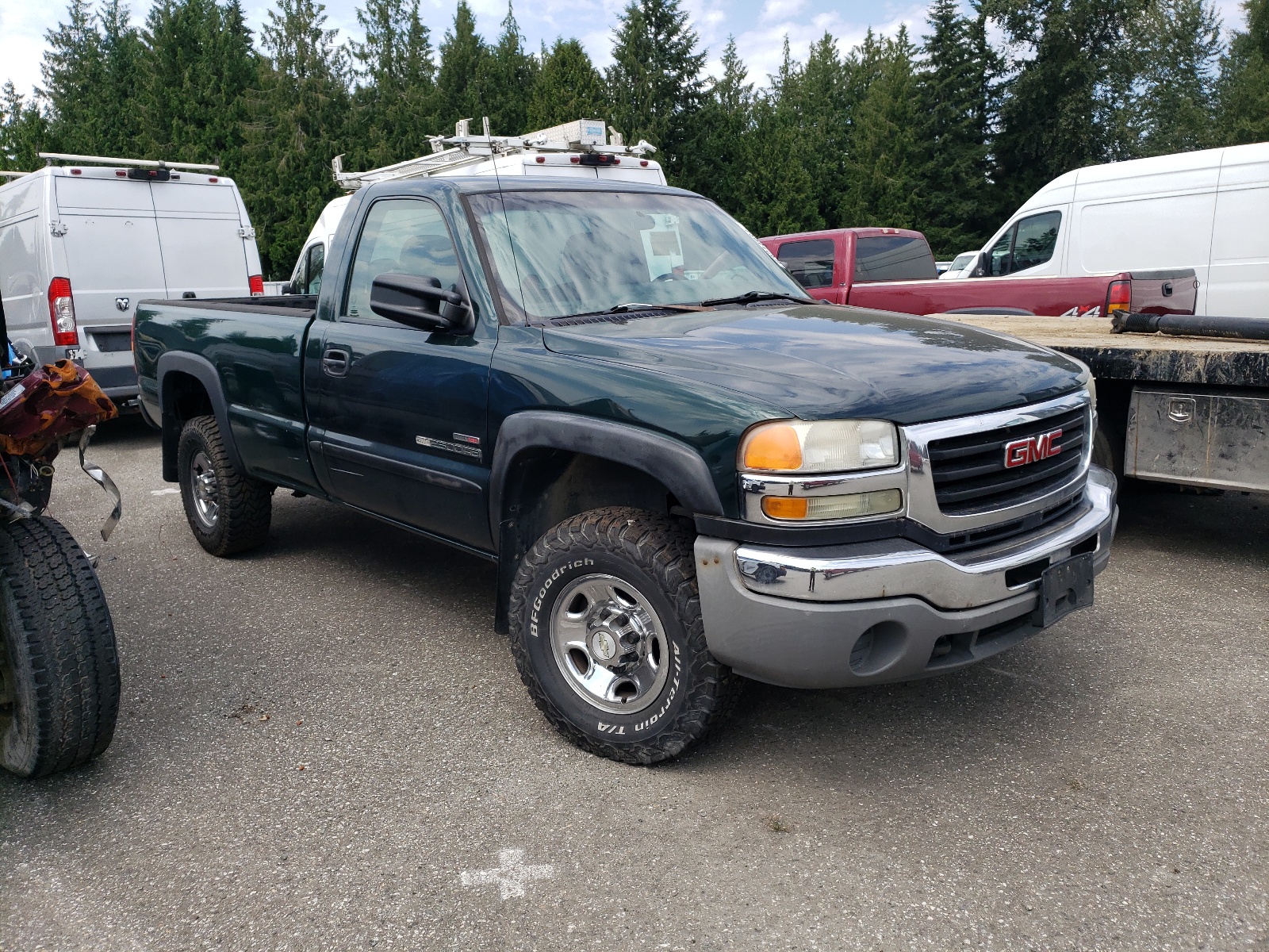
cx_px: 634
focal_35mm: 26
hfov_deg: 67.3
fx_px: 953
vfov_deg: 53.1
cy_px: 476
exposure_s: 1/2000
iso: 50
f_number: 1.5
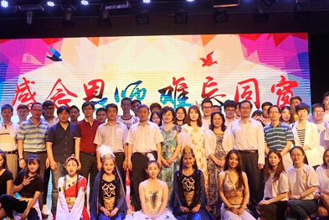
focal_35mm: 57
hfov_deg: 34.8
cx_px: 121
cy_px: 79
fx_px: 521
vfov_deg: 23.7
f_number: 3.2
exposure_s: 1/800
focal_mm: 35
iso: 1000
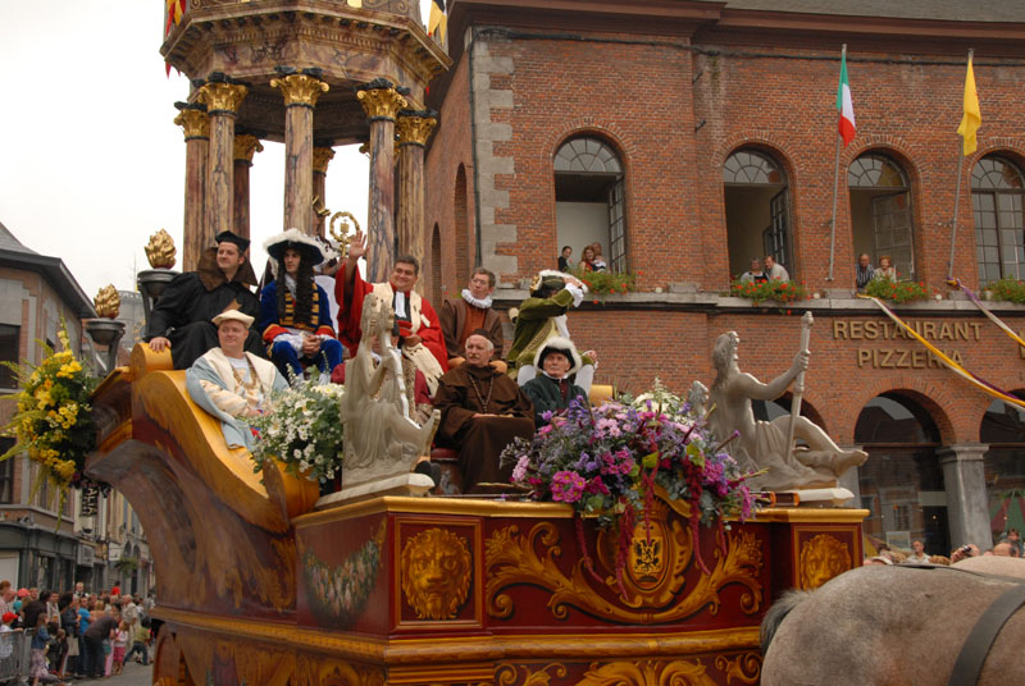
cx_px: 512
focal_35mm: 44
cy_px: 343
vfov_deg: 30.9
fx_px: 1240
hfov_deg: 44.9
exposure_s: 1/320
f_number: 9
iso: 400
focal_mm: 29
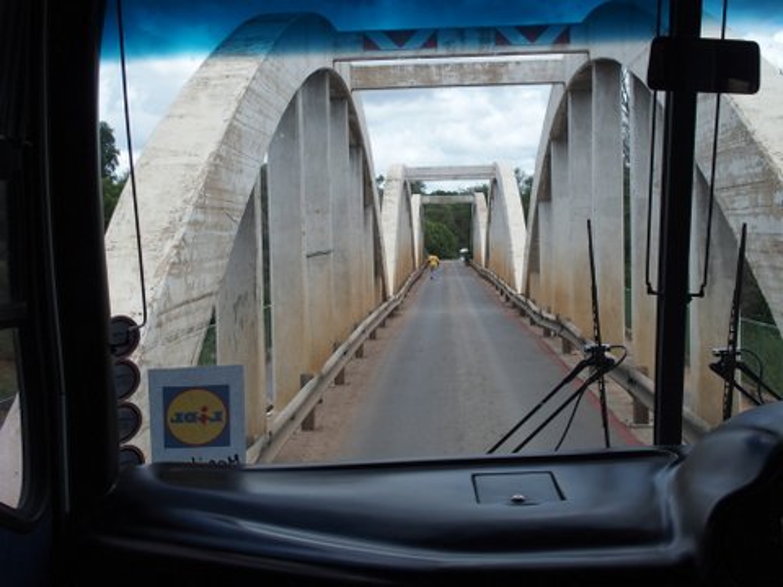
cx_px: 392
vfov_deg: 31.5
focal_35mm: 46
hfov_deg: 41.2
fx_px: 1041
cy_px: 294
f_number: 3.5
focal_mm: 9.8
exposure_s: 1/640
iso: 100
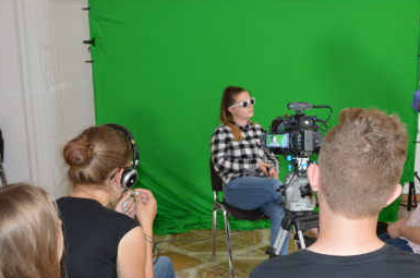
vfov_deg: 25.8
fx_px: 605
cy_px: 178
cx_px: 263
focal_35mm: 52
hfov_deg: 38.0
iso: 800
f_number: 5
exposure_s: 1/100
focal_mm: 22
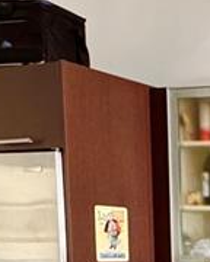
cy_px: 352
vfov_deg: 19.2
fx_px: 707
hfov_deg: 13.4
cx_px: 474
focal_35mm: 91
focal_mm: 2.22
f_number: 2.2
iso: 320
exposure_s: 1/60
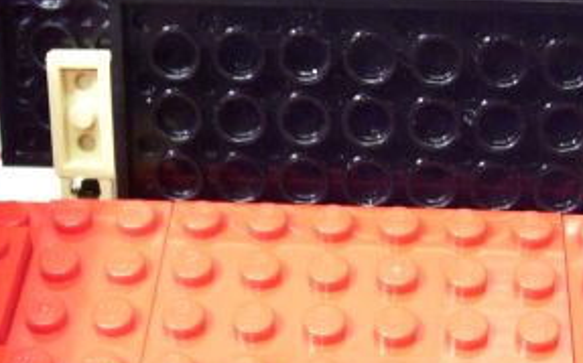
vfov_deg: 16.0
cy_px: 263
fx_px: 1286
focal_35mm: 81
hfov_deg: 25.5
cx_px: 329
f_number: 2.7
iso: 160
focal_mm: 5.6
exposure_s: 1/15
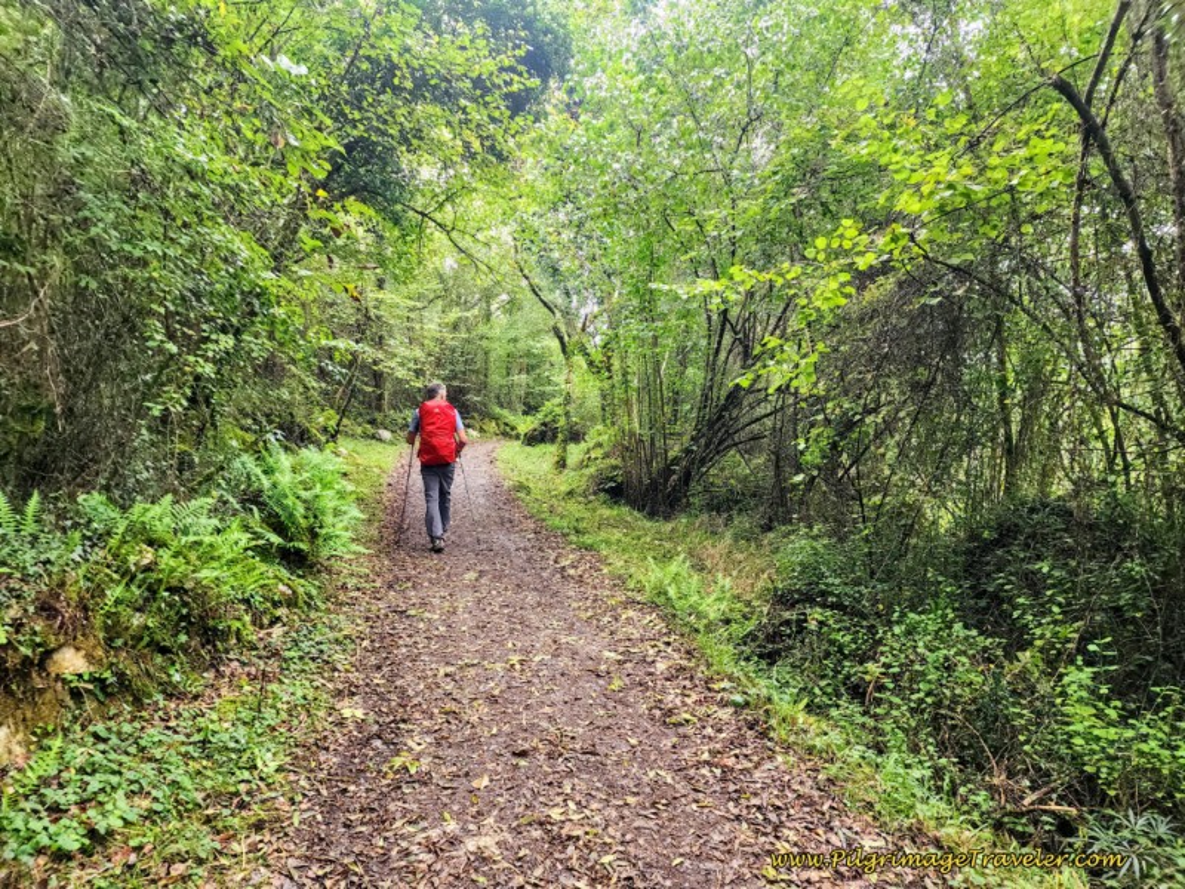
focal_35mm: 23
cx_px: 592
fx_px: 787
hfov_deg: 73.9
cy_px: 444
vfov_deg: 58.9
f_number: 1.8
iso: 200
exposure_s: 1/180
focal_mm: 6.4
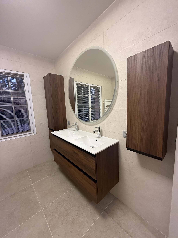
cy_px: 119
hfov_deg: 85.7
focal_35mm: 14
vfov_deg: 102.1
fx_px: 96
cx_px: 89
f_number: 2.2
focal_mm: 2.22
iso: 250
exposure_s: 1/100
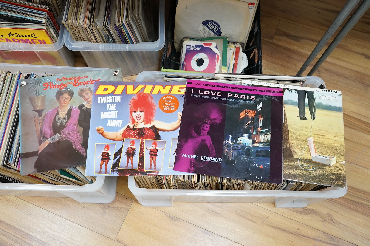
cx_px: 185
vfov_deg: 46.3
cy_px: 123
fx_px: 288
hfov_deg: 65.5
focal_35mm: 28
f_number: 7.1
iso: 3200
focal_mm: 28
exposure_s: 1/80
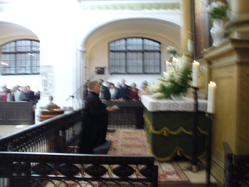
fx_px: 266
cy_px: 94
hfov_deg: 50.1
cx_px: 124
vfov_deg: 38.7
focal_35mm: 37
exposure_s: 1/13
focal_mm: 6.1
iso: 200
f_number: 2.8
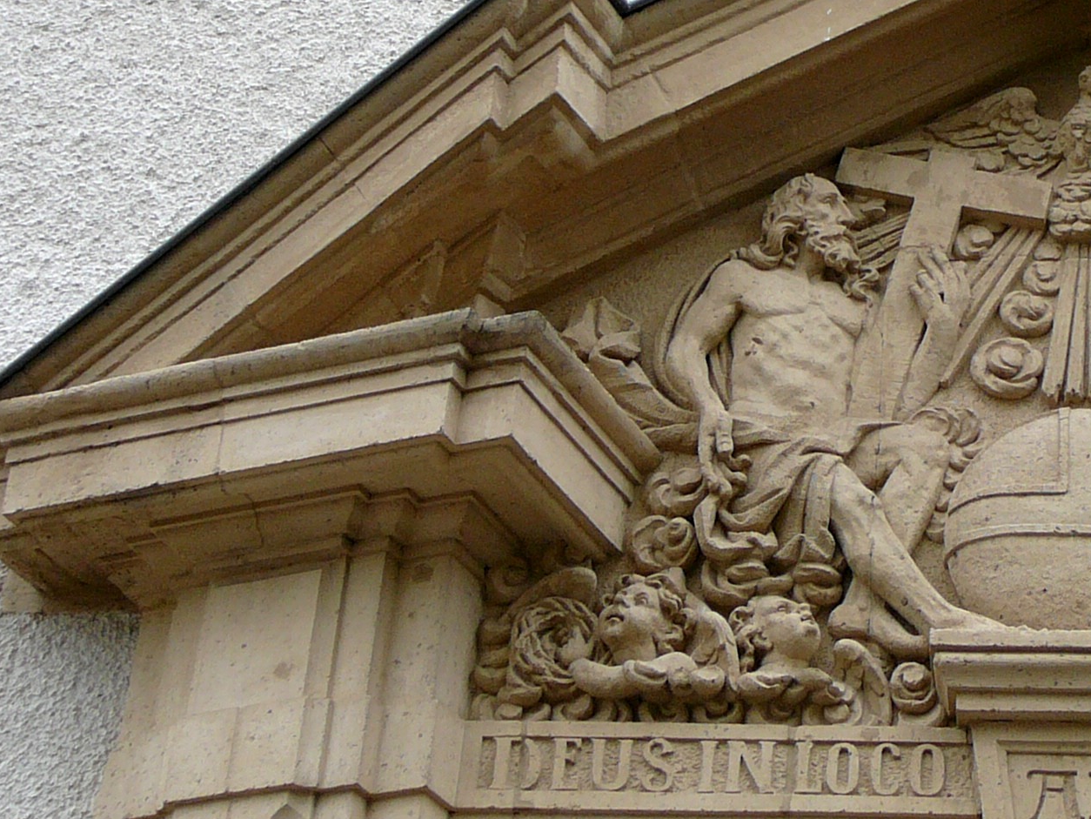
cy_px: 347
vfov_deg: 14.8
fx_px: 3152
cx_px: 1068
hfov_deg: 19.1
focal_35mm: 100
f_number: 3.4
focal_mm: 7.3
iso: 80
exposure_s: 1/200
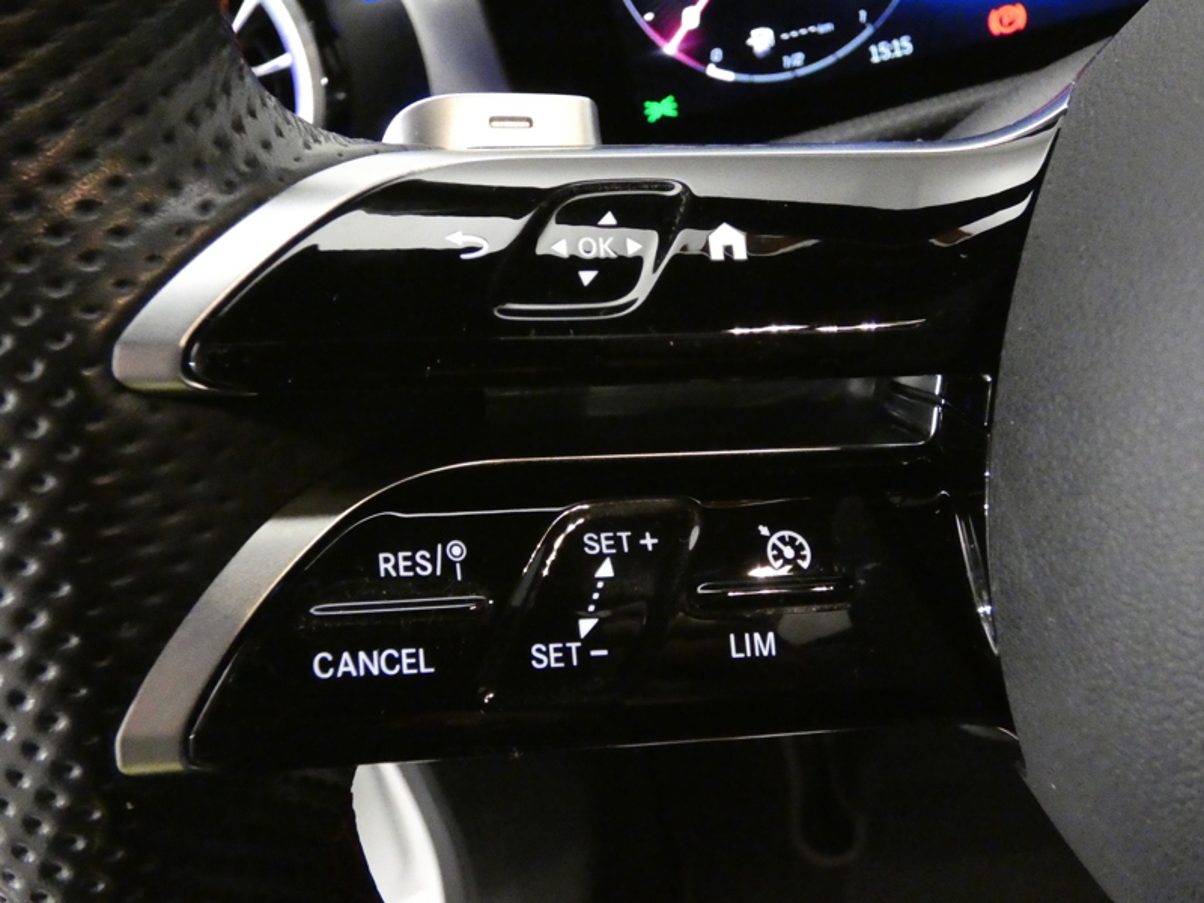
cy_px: 452
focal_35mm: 30
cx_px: 602
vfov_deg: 46.8
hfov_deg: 60.0
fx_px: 1043
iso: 3200
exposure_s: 1/40
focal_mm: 5.3
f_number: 3.3
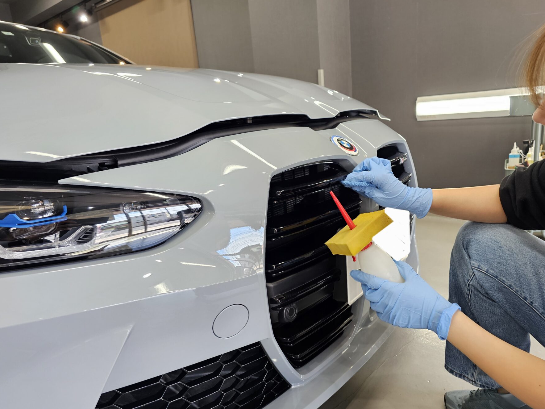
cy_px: 214
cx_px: 294
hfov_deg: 69.3
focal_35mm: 25
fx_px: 394
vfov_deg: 54.9
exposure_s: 1/182
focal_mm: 6.3
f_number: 1.7
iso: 200
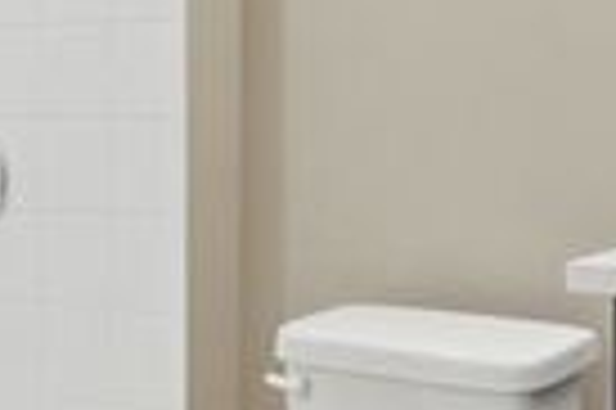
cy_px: 104
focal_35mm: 77
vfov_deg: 17.6
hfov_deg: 26.0
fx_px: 1316
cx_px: 461
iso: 100
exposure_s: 1/40
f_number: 7.1
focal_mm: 10
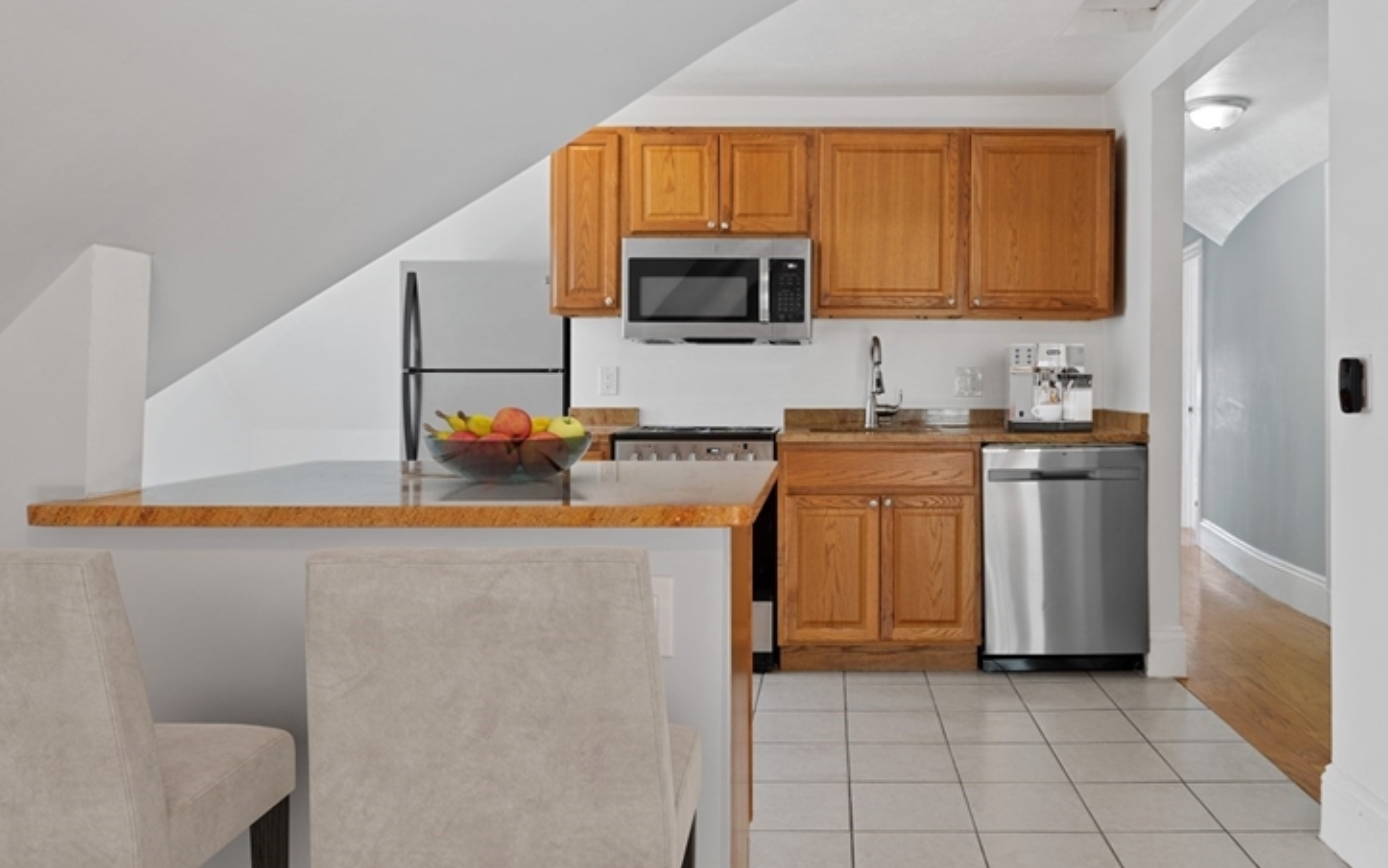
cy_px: 400
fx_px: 984
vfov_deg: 47.6
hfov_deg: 69.8
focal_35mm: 26
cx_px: 818
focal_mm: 18
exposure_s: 1/4
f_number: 7.1
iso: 320
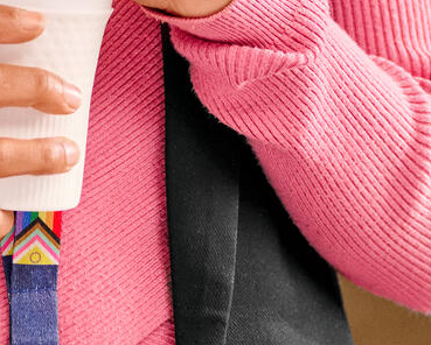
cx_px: 26
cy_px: -245
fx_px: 3154
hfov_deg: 7.8
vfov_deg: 6.2
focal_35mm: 247
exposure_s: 1/100
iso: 500
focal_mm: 38
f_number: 2.8
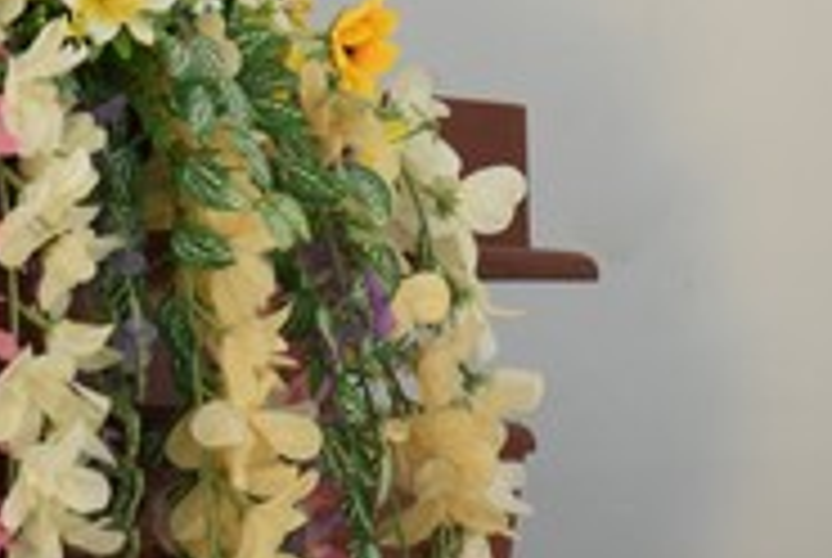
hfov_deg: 4.9
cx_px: -351
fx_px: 9745
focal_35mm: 421
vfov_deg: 3.3
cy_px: -284
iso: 720
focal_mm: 120
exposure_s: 1/60
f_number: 4
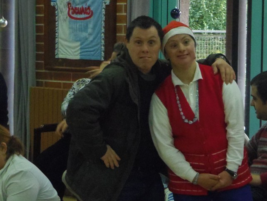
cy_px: 106
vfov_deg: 20.4
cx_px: 168
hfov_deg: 26.9
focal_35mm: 72
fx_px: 555
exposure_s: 1/25
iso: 640
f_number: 4.8
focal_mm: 10.5
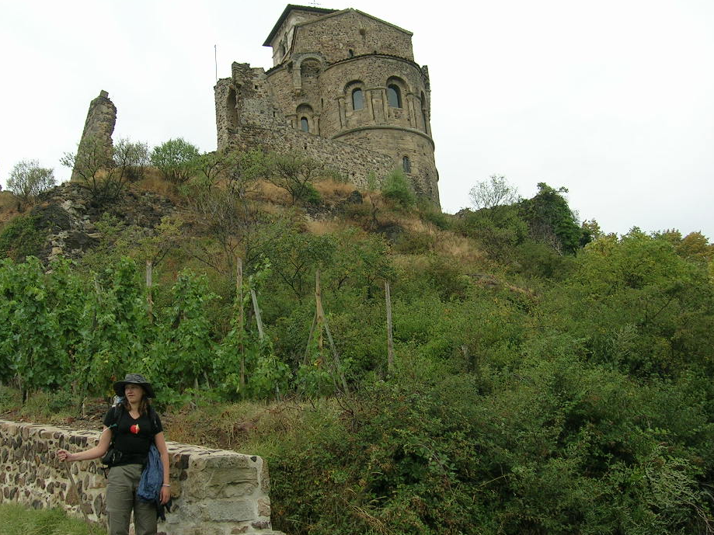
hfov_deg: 47.8
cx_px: 320
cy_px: 263
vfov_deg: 36.8
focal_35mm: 39
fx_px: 804
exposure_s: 1/182
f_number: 4.8
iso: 50
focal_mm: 5.4
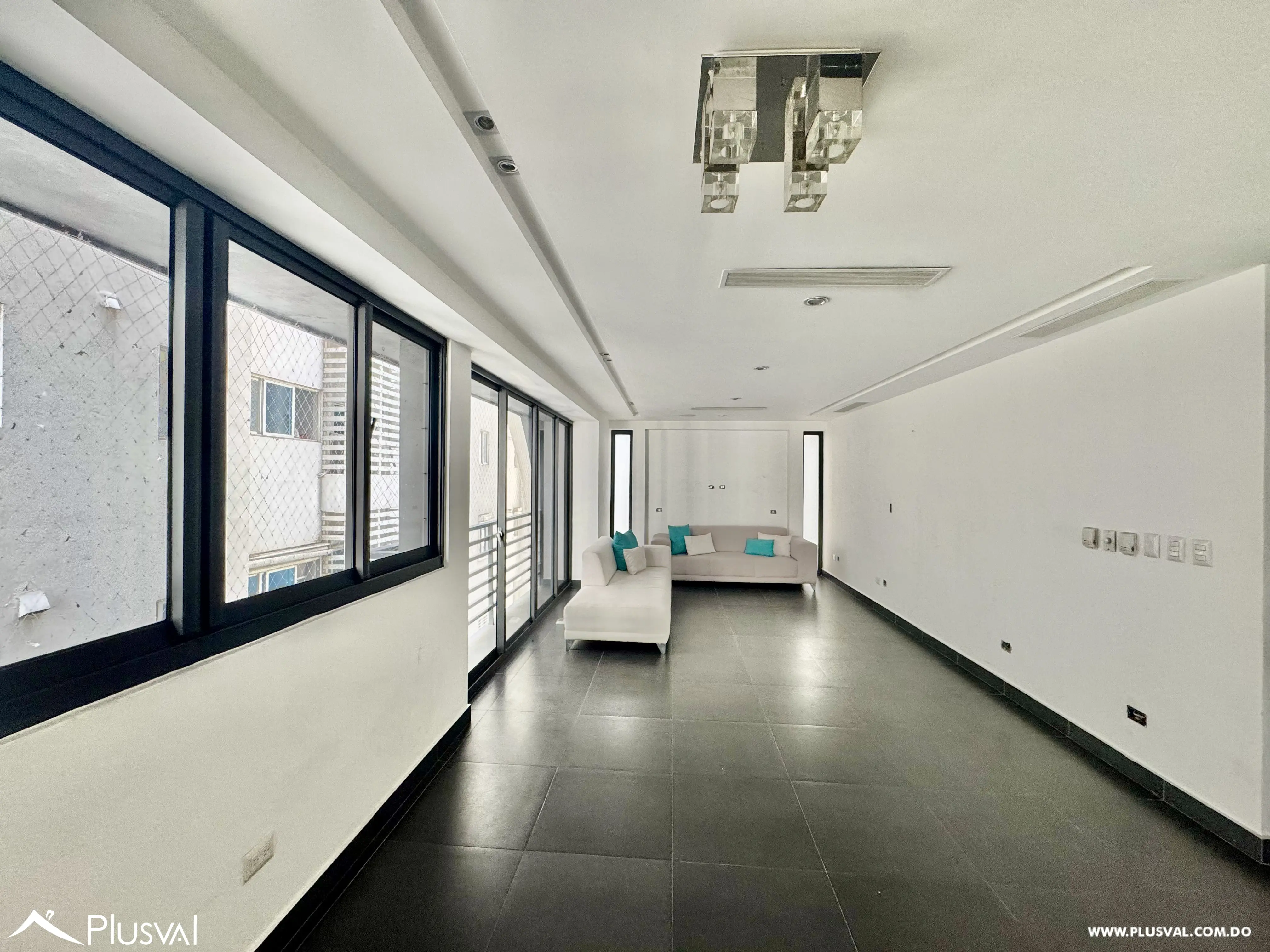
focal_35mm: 14
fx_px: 514
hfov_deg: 102.1
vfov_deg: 85.7
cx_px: 635
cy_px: 476
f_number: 2.2
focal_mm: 2.22
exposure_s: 1/99
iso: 200
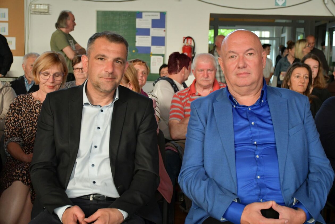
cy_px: 112
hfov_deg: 38.2
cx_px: 168
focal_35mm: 52
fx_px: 484
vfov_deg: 26.0
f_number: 4.2
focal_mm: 35
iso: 2800
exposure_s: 1/125
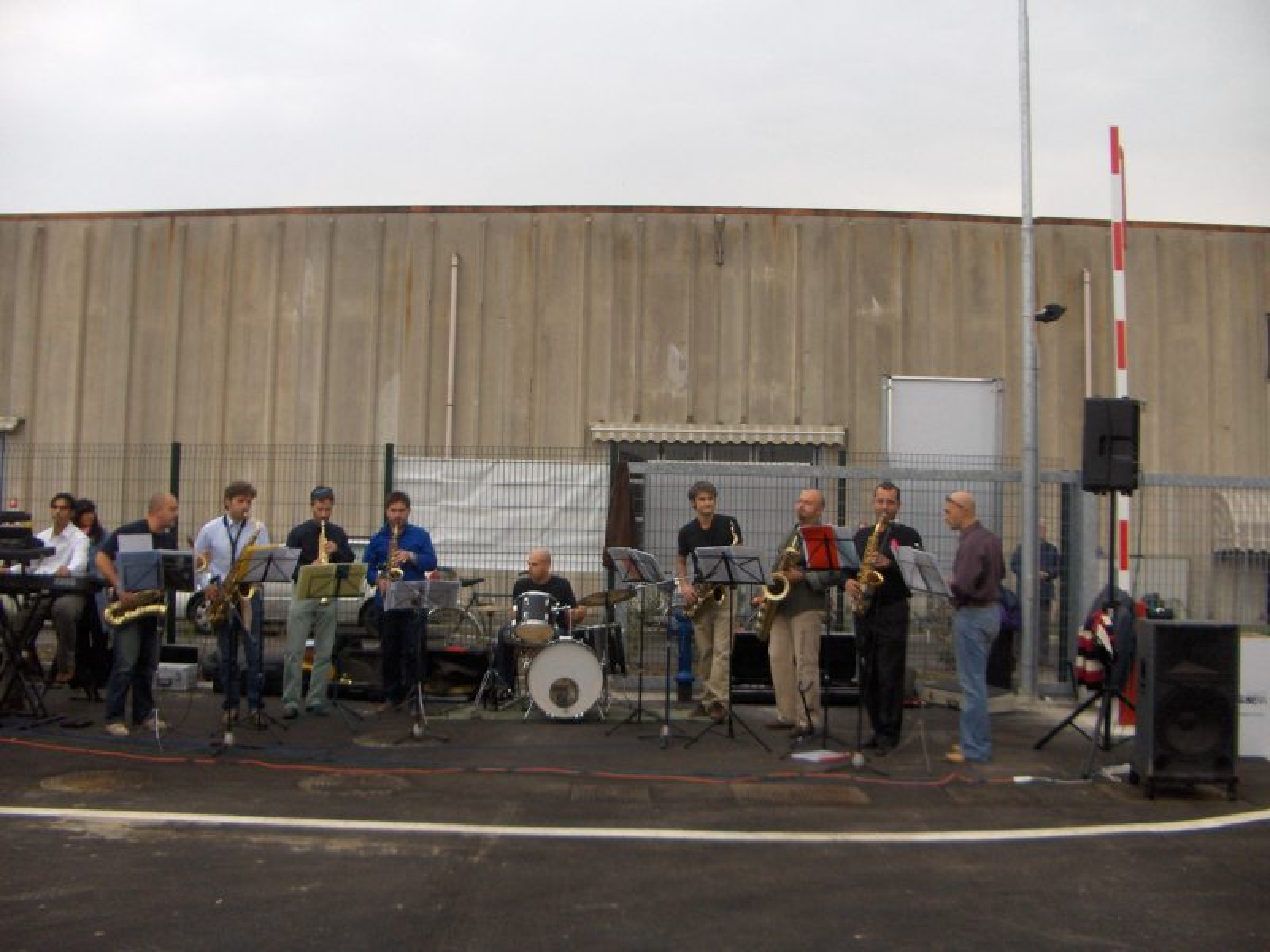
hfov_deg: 52.6
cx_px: 635
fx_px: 1284
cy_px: 476
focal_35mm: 35
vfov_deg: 40.7
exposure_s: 1/415
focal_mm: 5.8
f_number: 2.6
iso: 100
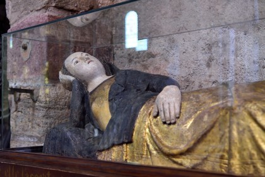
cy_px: 88
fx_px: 405
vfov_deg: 24.6
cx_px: 132
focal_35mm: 55
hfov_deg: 36.2
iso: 2000
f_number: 6.3
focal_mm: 55
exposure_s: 1/13
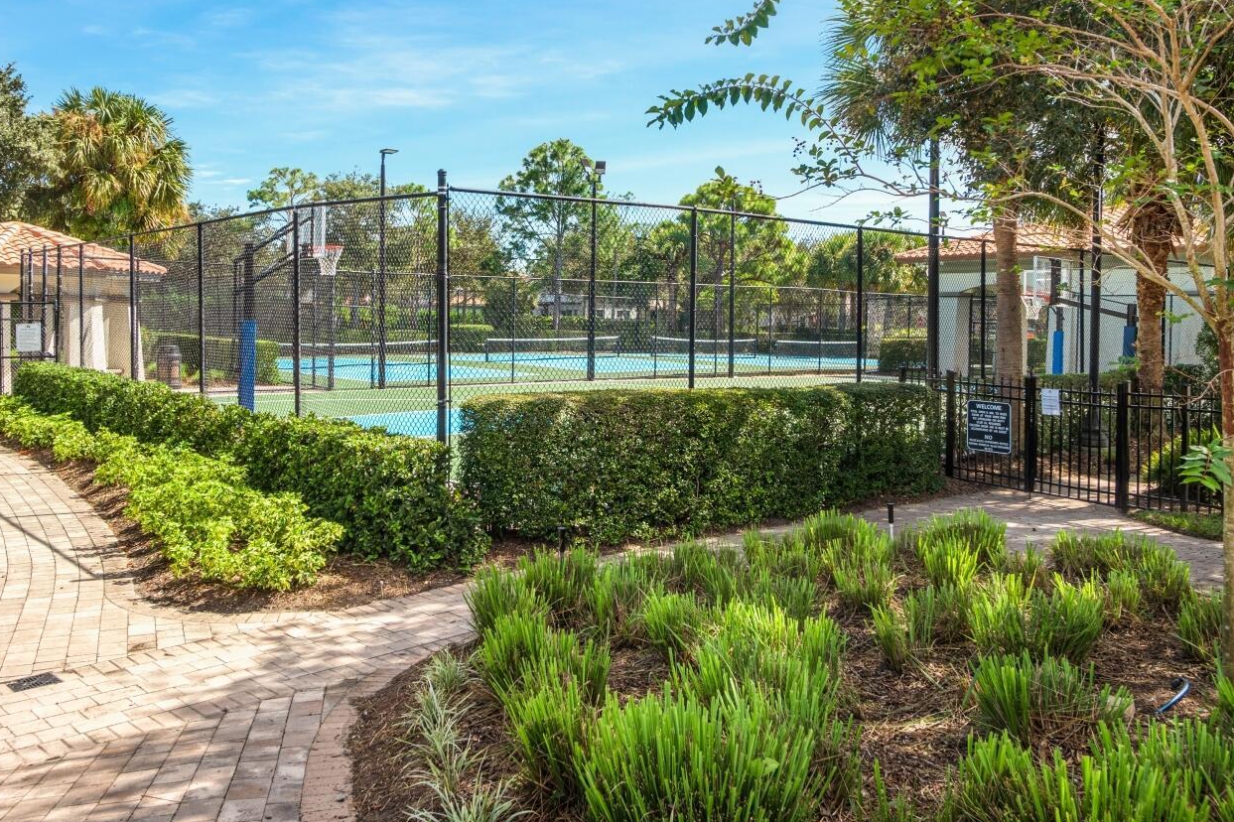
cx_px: 611
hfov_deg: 61.9
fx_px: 1028
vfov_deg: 43.5
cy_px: 359
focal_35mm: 30
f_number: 7.1
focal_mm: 14
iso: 200
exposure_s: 1/320
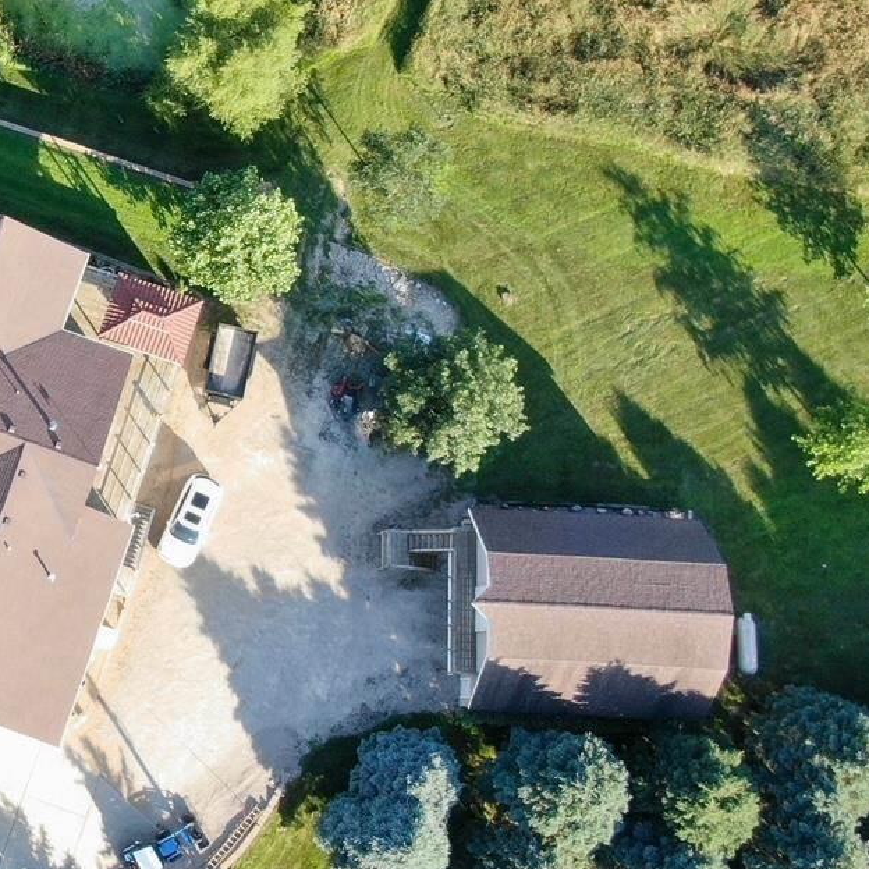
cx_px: -104
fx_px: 1931
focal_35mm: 68
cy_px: 365
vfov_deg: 25.3
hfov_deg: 23.7
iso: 100
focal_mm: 4.39
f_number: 2.8
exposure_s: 1/220
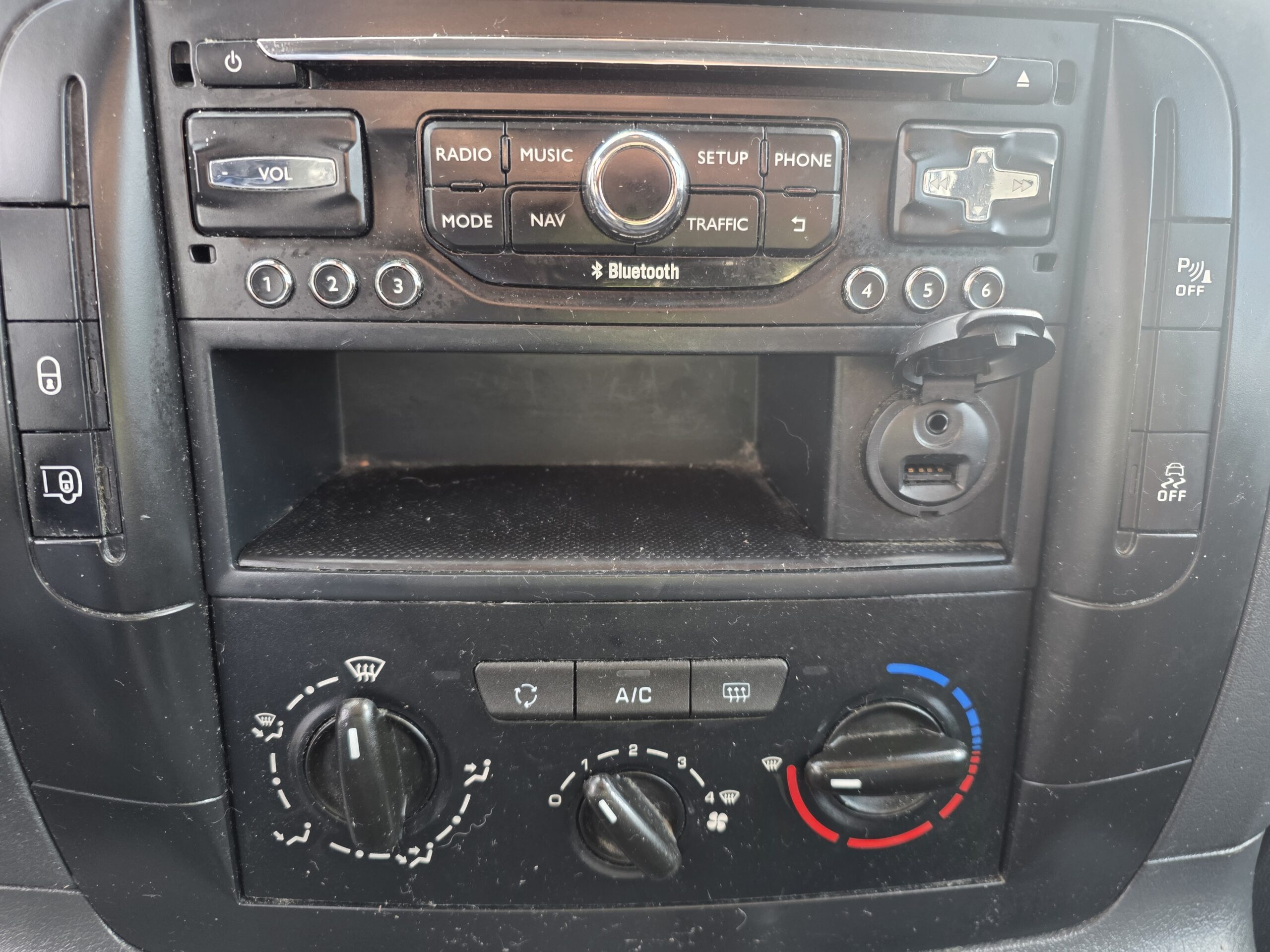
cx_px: 635
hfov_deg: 73.9
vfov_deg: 58.9
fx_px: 844
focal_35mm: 23
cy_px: 476
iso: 250
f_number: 1.7
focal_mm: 6.25
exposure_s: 1/100
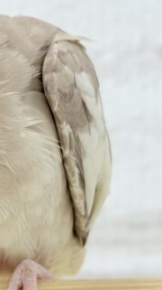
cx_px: -77
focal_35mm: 113
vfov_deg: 18.9
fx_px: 865
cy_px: 213
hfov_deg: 10.4
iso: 100
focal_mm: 5.96
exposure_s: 1/190
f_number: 1.6
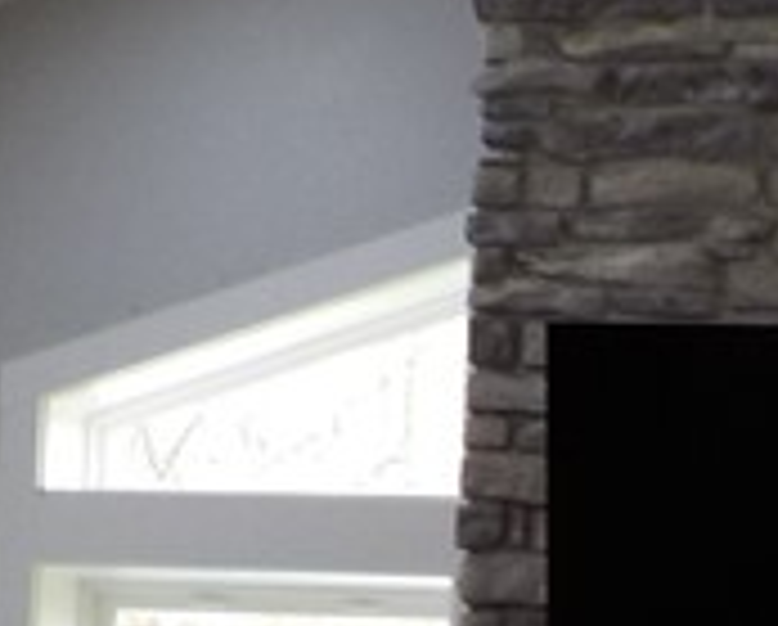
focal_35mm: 173
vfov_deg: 8.6
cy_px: 1112
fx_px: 3990
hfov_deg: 11.1
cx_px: 693
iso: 125
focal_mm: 4.1
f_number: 3.3
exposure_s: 1/40
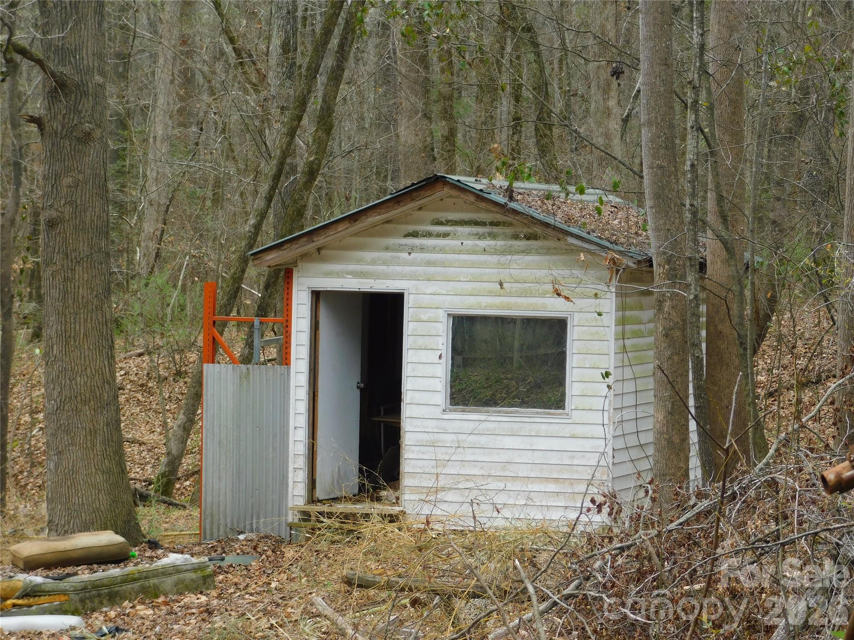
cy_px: 320
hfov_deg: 14.7
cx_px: 427
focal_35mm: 134
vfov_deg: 11.1
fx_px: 3306
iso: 125
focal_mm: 23.7
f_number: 5
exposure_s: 1/125
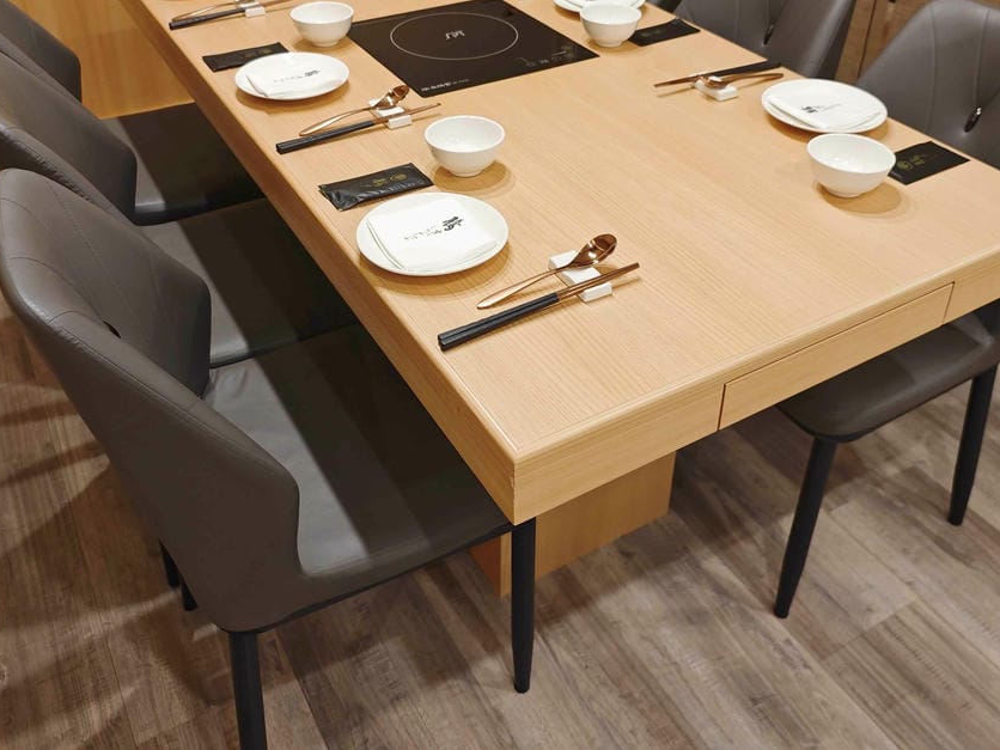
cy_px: 213
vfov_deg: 42.0
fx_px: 953
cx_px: 513
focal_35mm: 33
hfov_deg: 55.3
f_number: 1.63
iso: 500
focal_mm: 8.72
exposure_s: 1/120
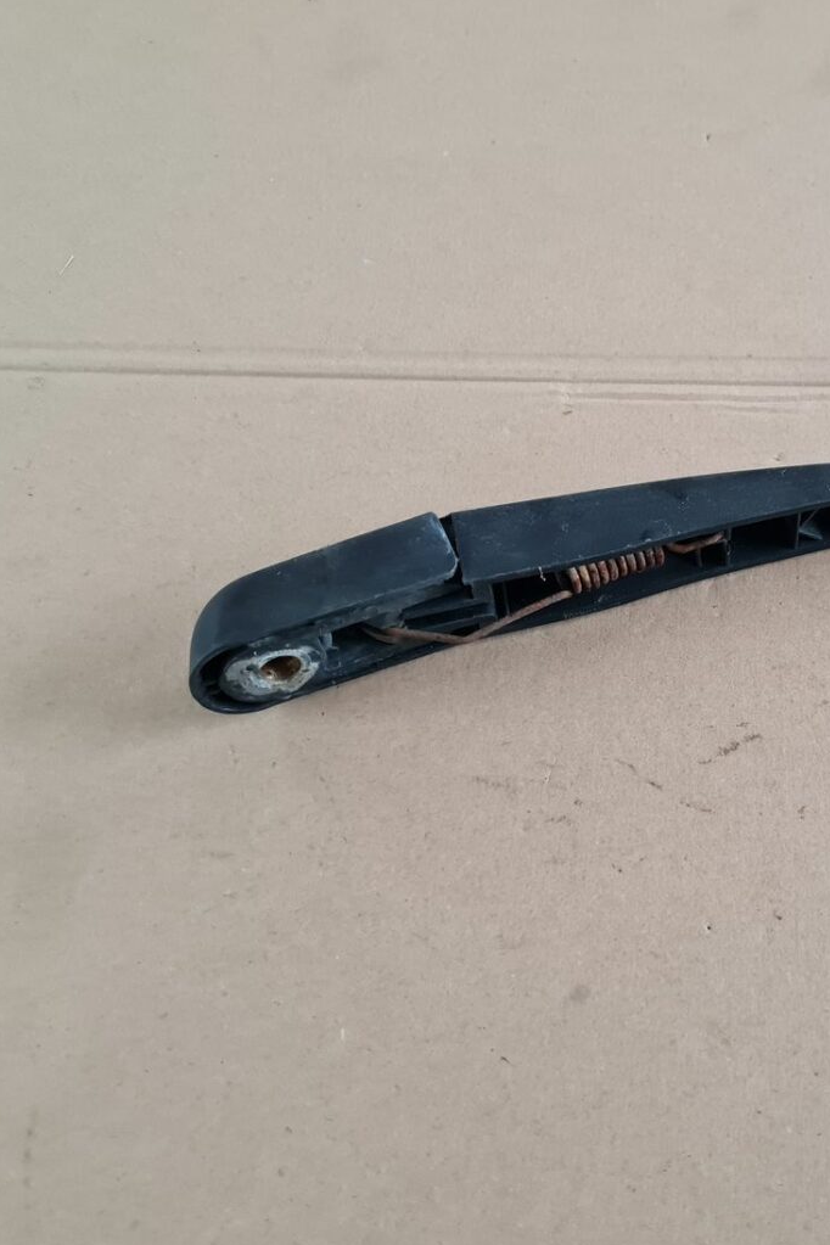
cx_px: 751
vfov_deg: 51.9
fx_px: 1279
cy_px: 615
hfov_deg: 33.9
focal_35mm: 37
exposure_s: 1/50
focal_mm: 5.4
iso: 400
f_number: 1.8
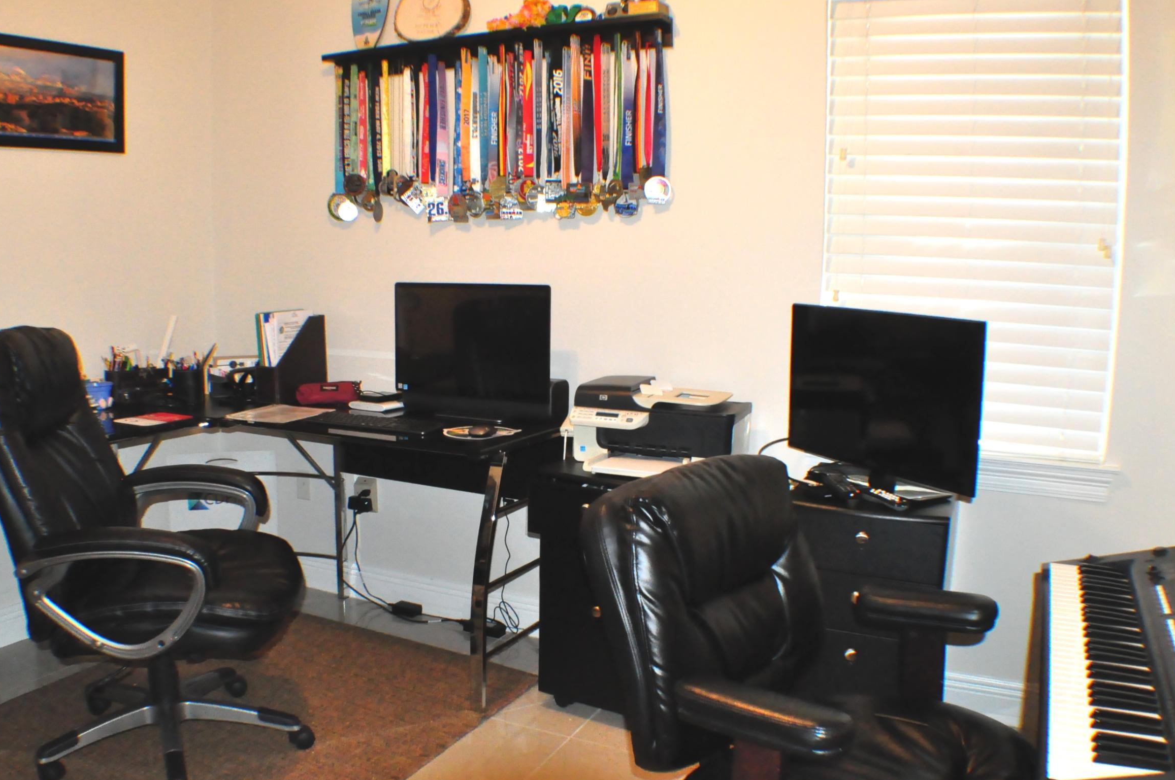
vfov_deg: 37.8
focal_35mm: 35
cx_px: 536
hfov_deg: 54.4
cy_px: 408
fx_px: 1141
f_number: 8
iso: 3200
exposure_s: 1/60
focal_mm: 18
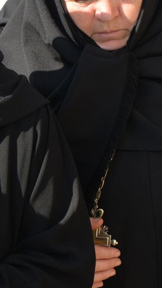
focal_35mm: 173
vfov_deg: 12.4
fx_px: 1321
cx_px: -98
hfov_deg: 6.9
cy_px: 124
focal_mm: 48
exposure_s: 1/320
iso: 800
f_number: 9
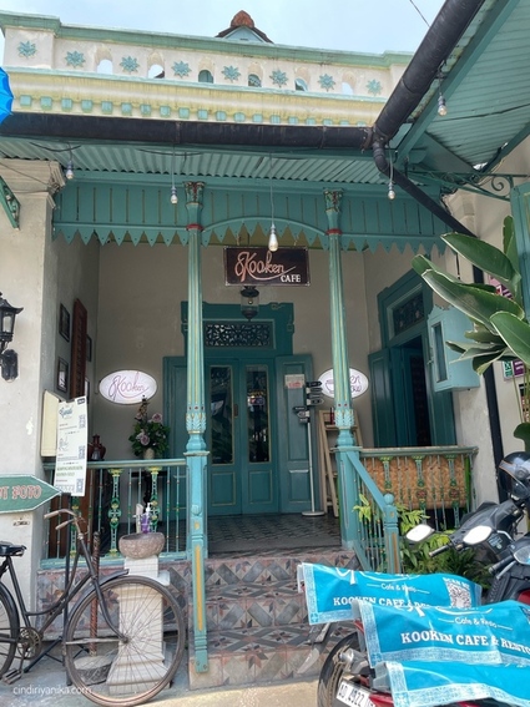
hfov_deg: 53.0
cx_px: 265
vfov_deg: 67.3
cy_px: 354
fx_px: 531
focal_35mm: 26
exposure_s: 1/452
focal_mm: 4.2
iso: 32
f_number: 1.6
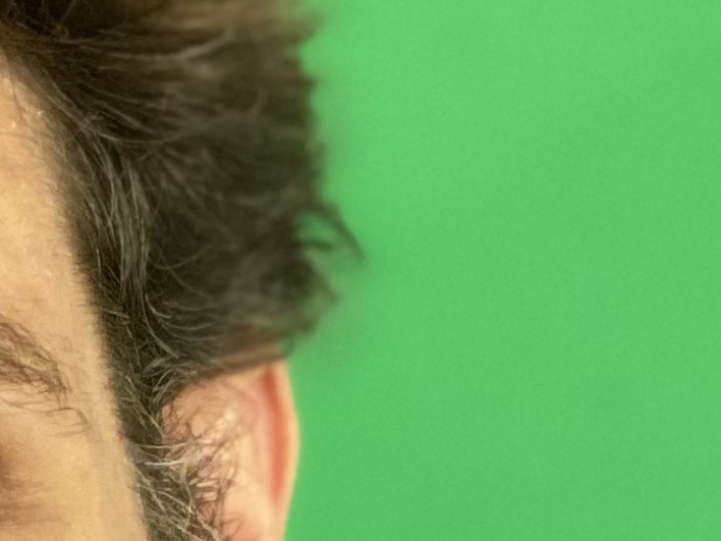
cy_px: 808
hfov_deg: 6.6
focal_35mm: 296
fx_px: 6165
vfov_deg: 5.0
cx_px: -260
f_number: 2
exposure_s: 1/100
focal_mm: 6
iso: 250
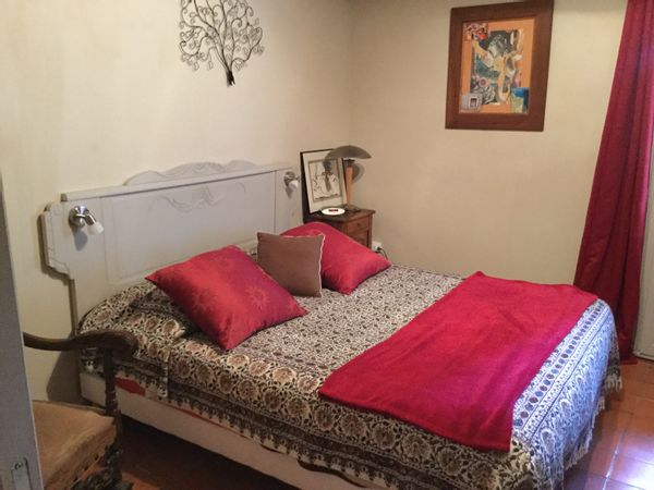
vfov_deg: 45.4
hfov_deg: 58.4
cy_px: 245
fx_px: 586
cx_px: 327
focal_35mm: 31
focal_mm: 3.3
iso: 500
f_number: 2.4
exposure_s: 1/17
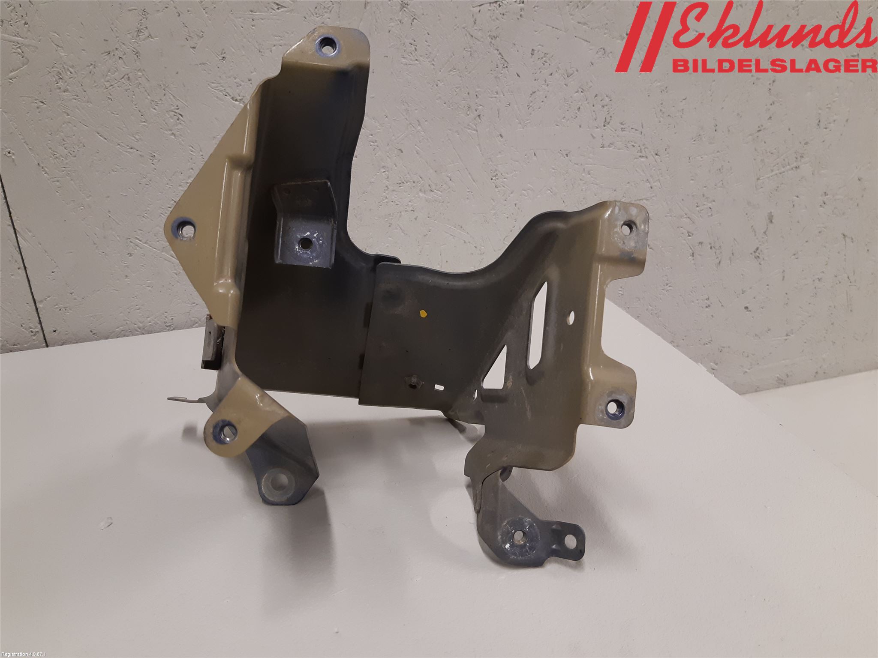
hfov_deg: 67.3
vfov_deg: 53.1
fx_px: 659
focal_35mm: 26
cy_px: 329
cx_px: 439
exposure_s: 1/50
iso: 125
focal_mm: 3.93
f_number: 1.7
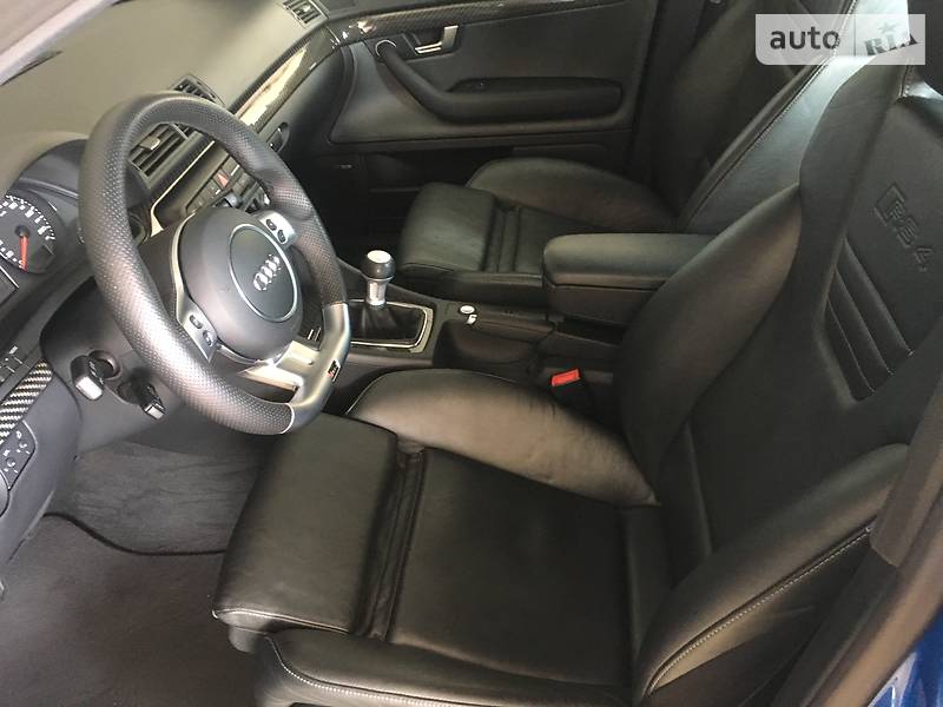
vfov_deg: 48.2
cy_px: 354
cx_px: 472
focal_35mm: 29
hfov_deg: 61.7
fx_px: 790
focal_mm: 4.2
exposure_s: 1/33
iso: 200
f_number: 2.2
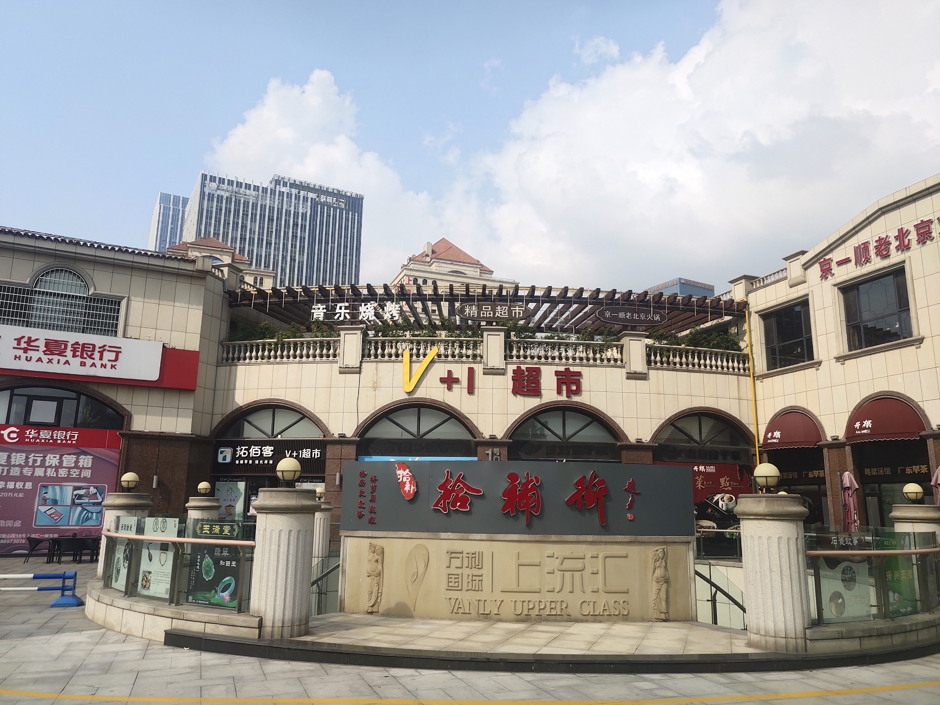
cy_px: 352
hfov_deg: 60.0
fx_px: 815
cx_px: 470
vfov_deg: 46.8
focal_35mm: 30
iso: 50
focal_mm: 4.35
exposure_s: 1/2681
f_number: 1.8
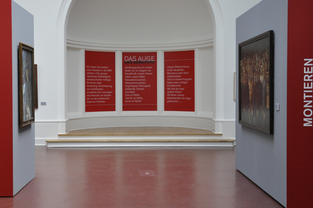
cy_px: 101
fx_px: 469
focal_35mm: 54
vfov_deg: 25.0
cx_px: 132
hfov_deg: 36.8
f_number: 5.6
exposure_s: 1/125
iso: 1600
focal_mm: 26
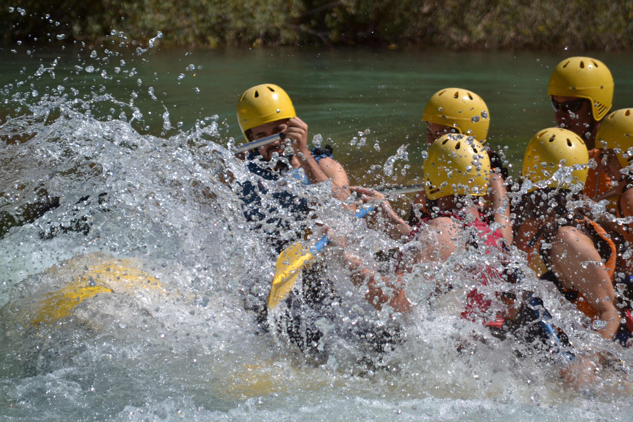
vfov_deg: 4.6
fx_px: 5275
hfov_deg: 6.9
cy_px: 211
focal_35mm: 300
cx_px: 316
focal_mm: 200
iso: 100
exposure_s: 1/640
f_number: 5.6
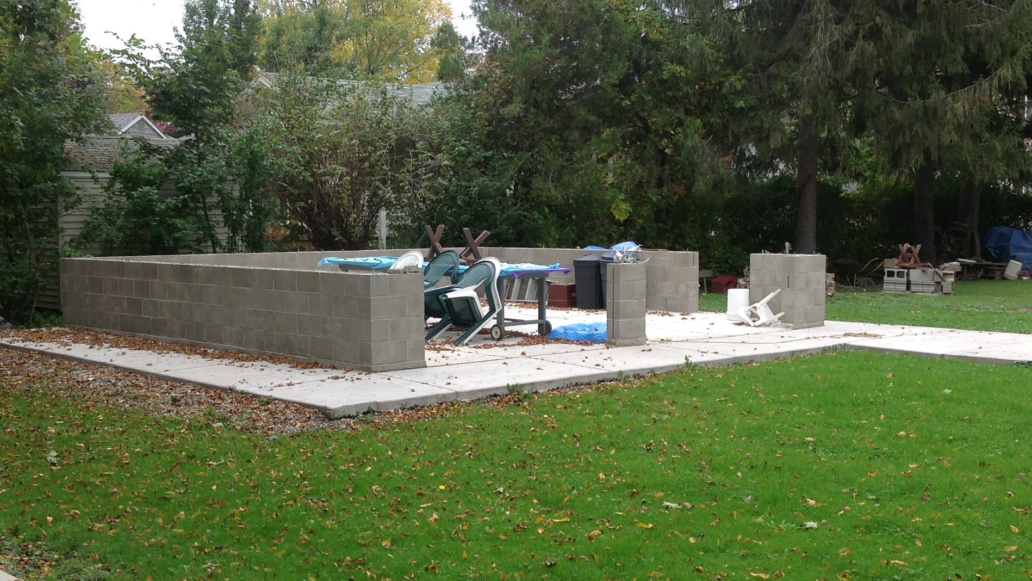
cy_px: 325
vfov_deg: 23.1
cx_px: 535
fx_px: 1423
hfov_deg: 39.9
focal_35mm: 52
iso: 50
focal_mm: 4.28
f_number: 2.4
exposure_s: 1/277
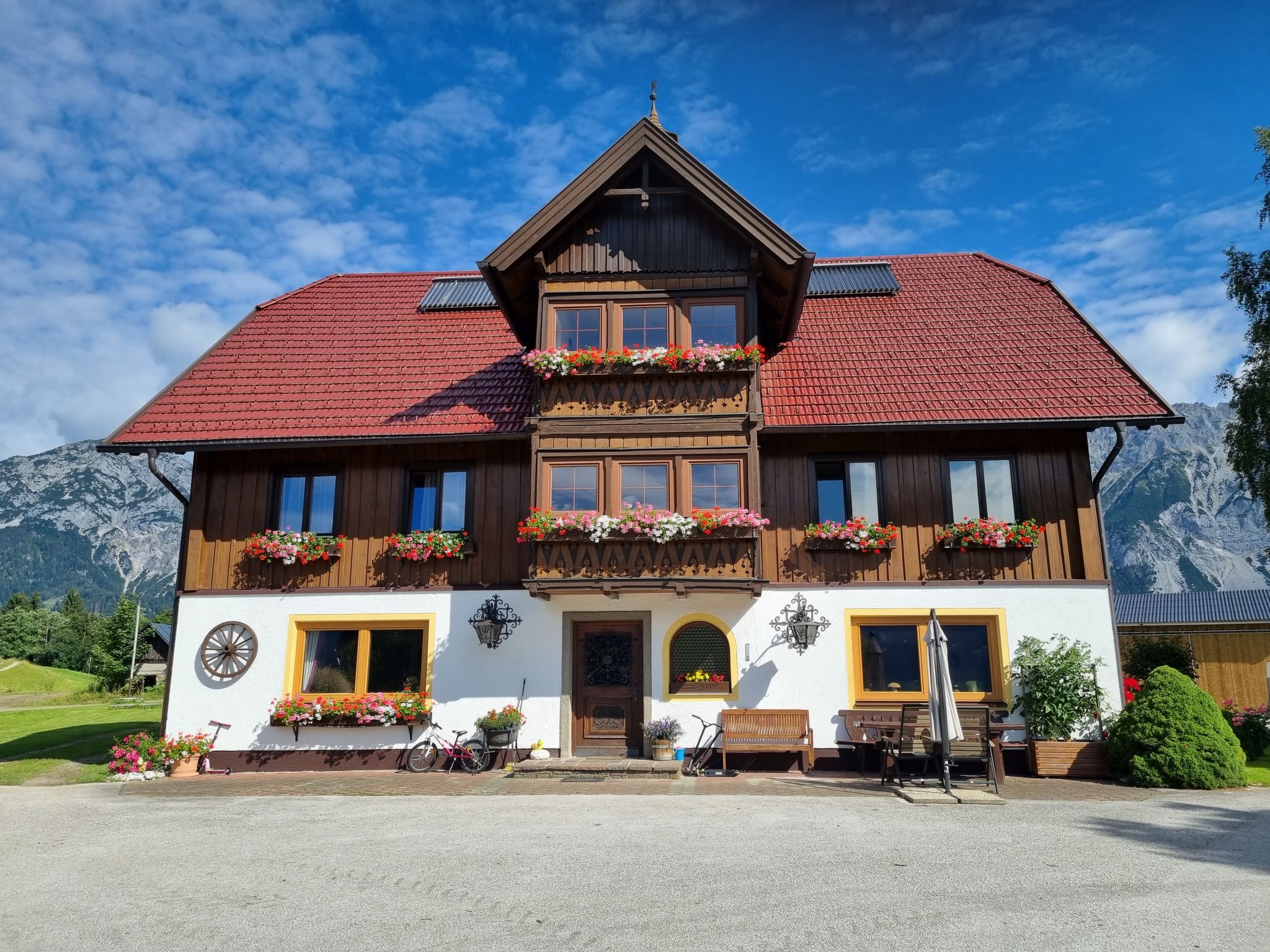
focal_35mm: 26
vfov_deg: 53.1
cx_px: 635
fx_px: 954
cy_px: 476
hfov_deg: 67.3
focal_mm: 5.4
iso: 50
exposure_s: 1/2680
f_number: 1.8
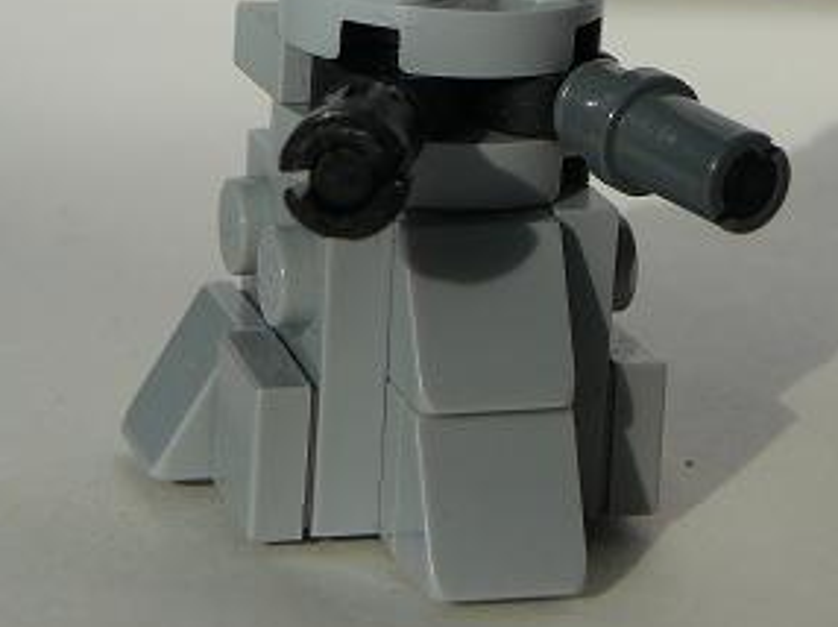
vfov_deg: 9.5
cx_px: 442
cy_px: 105
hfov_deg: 12.7
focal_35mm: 156
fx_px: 3773
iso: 80
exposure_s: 1/800
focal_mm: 13
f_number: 3.8
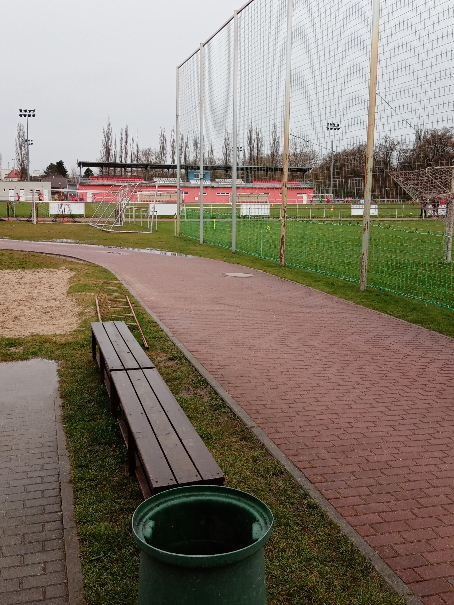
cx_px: 224
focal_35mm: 34
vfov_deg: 53.9
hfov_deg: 41.8
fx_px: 595
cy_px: 288
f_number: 1.8
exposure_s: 1/266
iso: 118
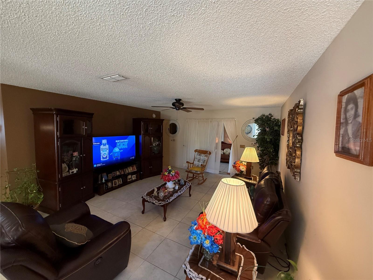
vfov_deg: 85.7
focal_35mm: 14
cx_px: 186
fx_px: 151
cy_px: 140
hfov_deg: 102.1
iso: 400
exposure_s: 1/60
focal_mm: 2.22
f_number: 2.2
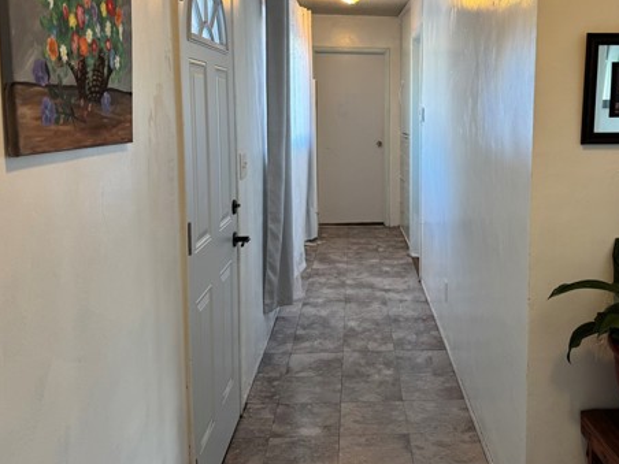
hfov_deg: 53.2
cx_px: 394
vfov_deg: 41.4
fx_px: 608
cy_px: 170
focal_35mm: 34
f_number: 1.78
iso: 125
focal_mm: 6.76
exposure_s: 1/60
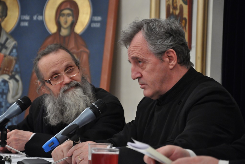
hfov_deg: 13.0
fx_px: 1079
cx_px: 122
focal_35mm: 159
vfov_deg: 8.7
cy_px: 82
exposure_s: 1/20
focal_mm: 105
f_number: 5.6
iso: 1600
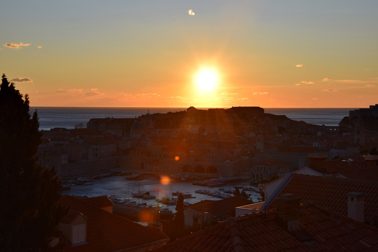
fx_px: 709
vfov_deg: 20.2
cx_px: 189
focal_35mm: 68
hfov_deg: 29.9
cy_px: 126
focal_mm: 45
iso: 200
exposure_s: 1/500
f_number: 11
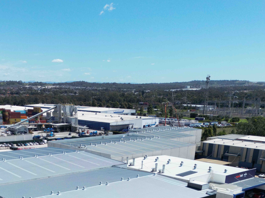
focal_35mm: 47
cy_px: 238
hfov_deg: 39.8
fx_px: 360
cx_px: 80
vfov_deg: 27.2
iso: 140
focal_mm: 6.72
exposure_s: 1/4000
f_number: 1.7
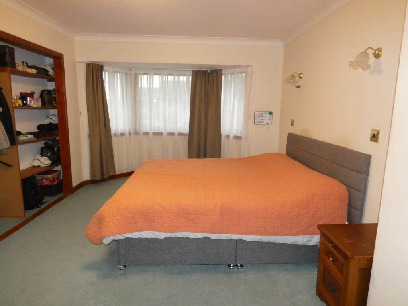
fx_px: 259
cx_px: 204
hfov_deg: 76.4
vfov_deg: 61.1
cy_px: 153
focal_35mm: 22
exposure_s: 1/60
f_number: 2.9
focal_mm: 3.9
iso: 800
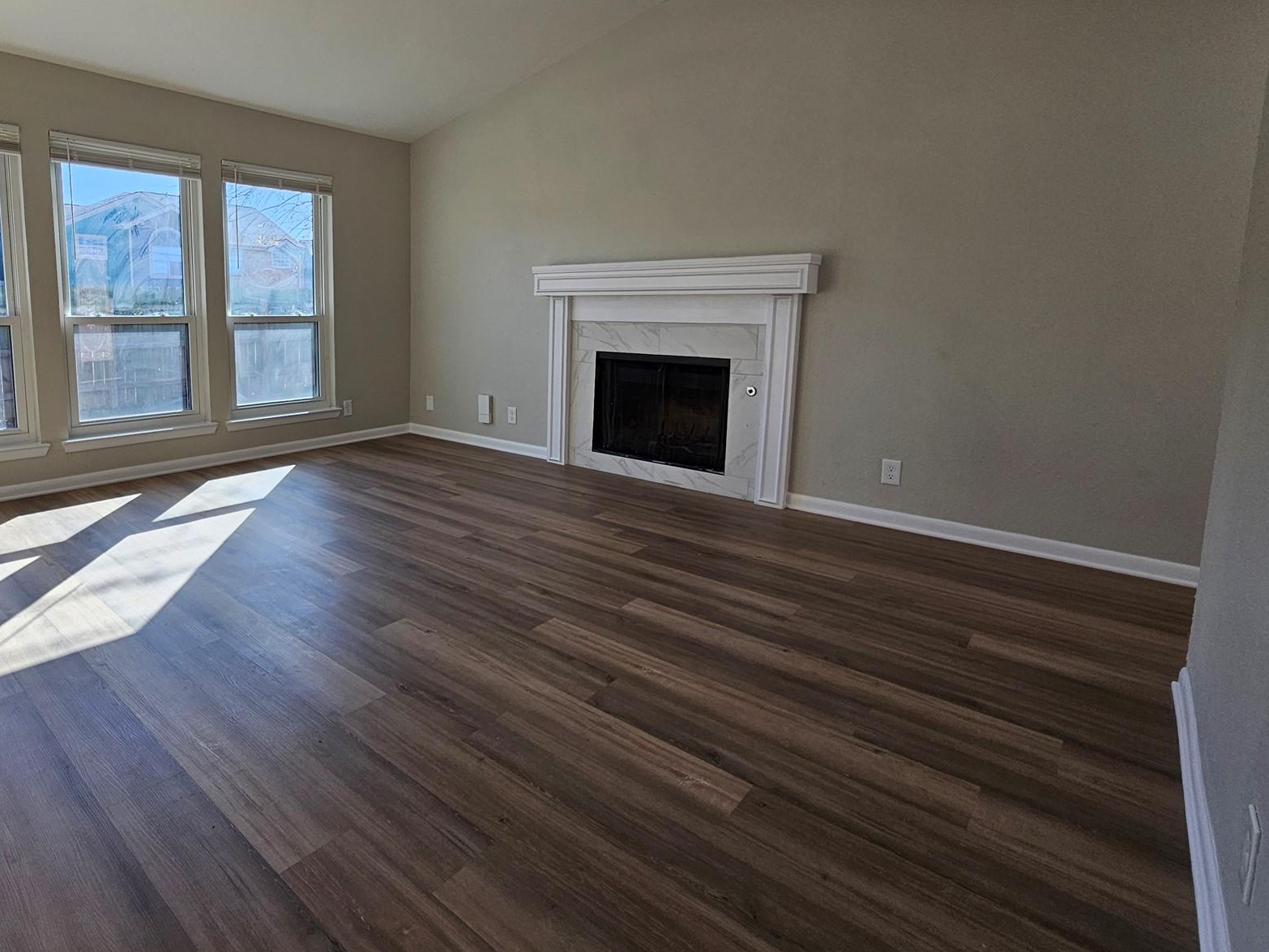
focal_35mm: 17
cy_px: 384
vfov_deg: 74.0
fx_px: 623
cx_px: 455
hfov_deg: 88.7
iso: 50
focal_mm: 2.2
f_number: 2.2
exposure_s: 1/228
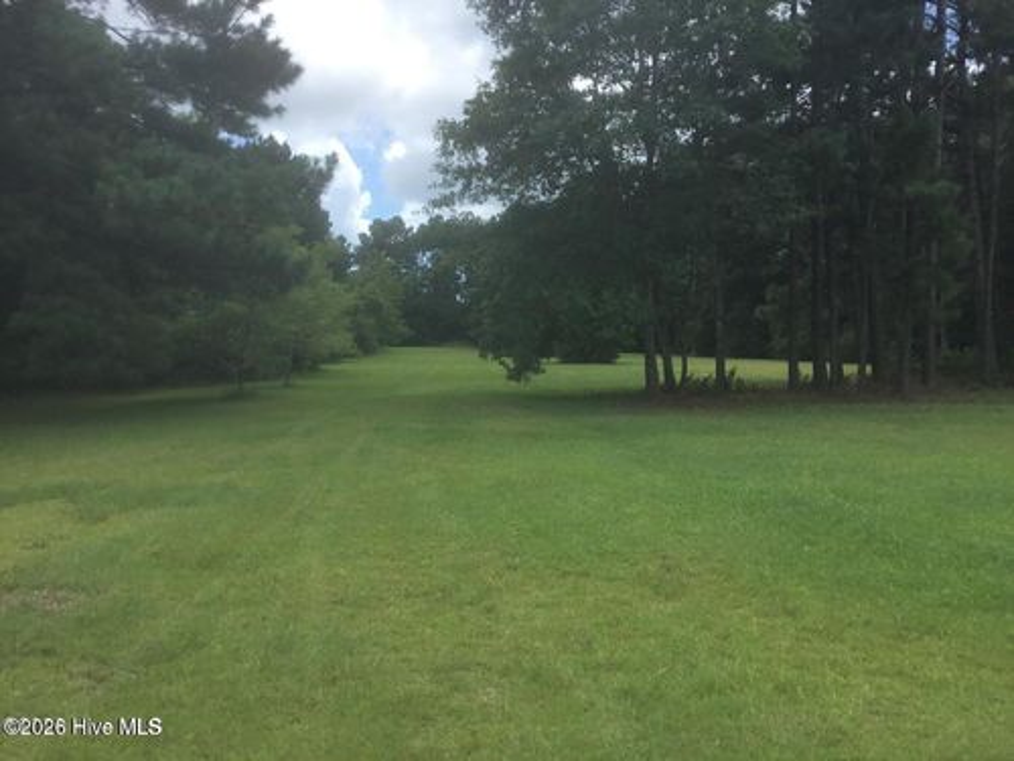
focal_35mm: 31
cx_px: 507
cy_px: 380
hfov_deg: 58.4
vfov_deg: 45.4
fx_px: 908
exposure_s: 1/668
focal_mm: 3.3
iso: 25
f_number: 2.4
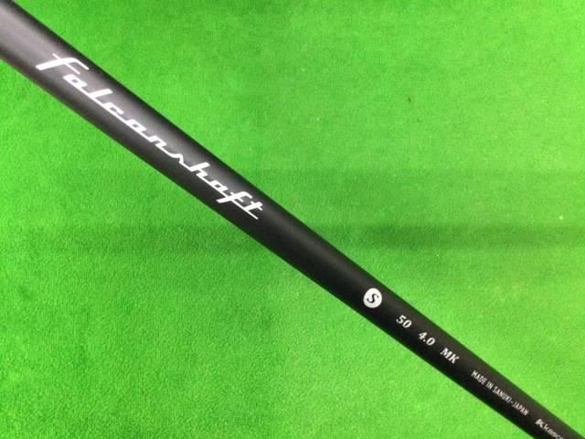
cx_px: 292
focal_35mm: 31
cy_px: 220
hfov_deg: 58.4
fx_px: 524
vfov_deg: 45.4
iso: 200
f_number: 2.4
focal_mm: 3.3
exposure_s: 1/20
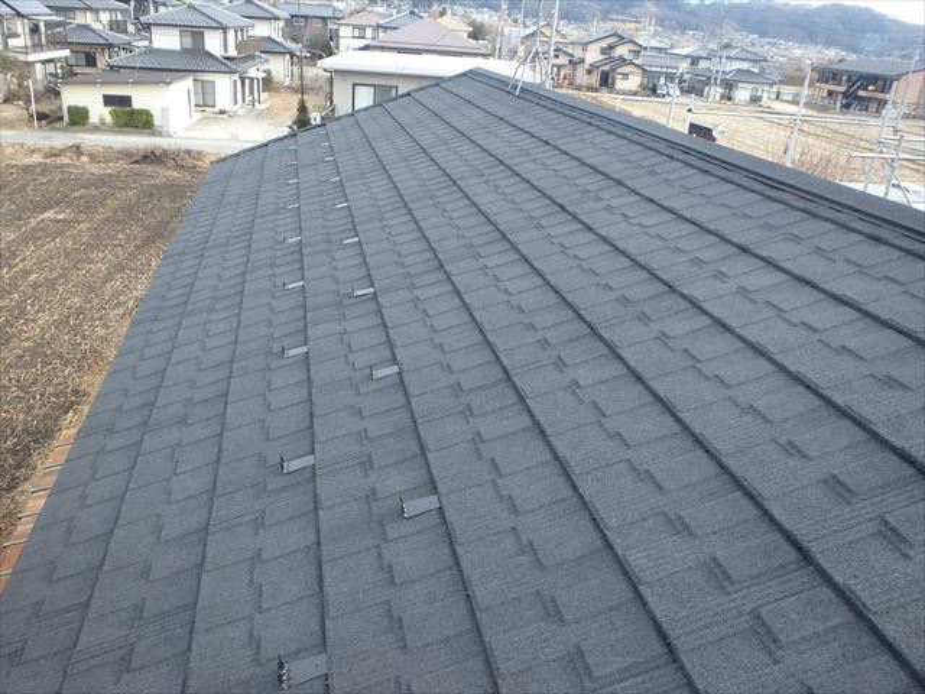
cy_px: 347
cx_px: 462
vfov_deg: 49.7
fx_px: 748
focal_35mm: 28
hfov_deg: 63.4
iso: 125
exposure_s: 1/160
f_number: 3.9
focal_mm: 5
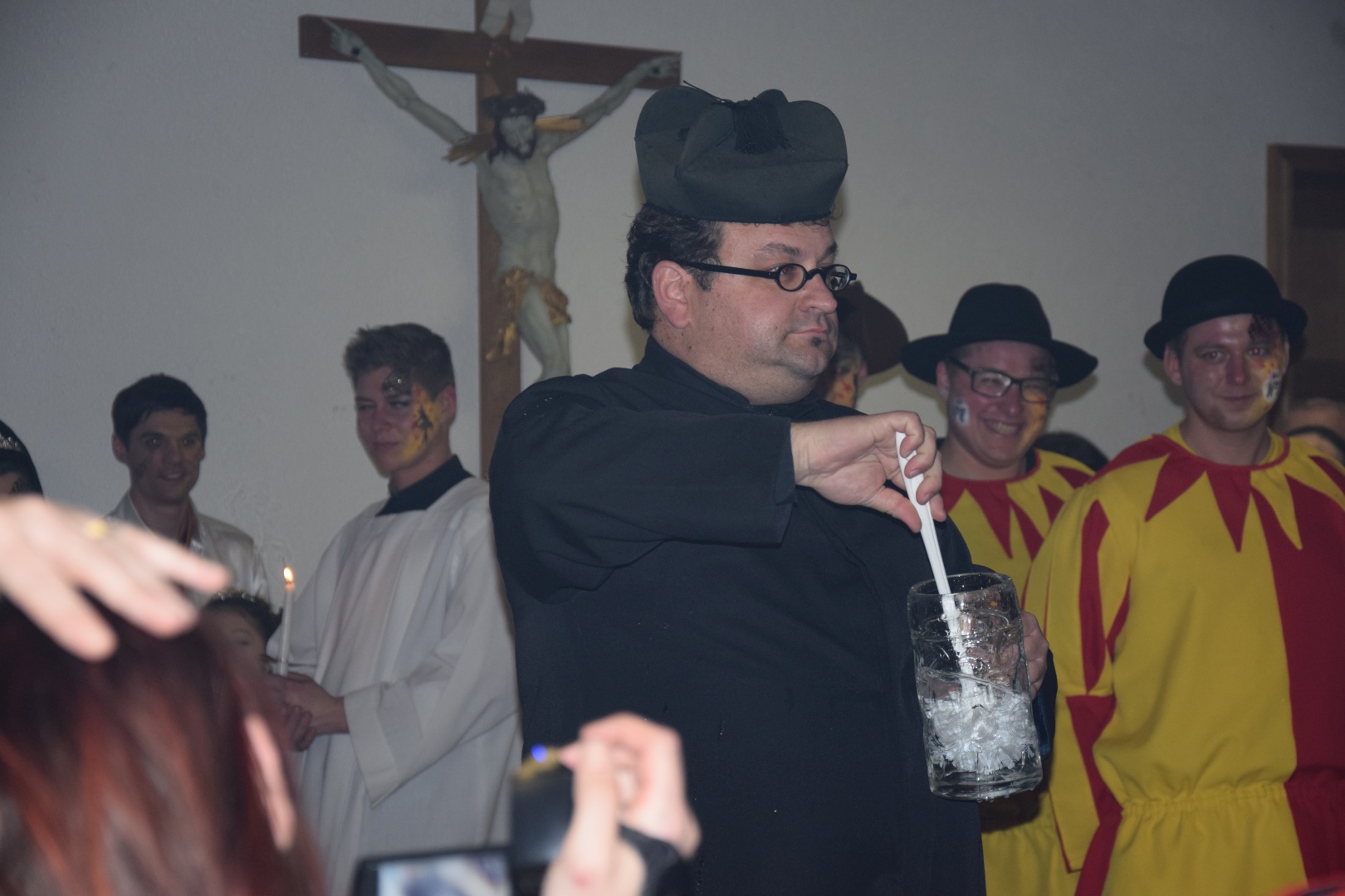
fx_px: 4483
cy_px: 448
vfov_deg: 11.4
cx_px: 672
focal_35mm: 120
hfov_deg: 17.1
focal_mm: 80
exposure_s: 1/125
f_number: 5.3
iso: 800
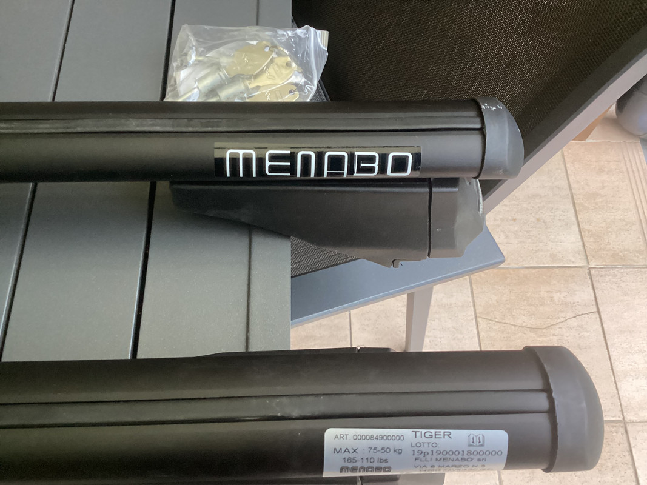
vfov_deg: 45.4
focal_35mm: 31
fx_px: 579
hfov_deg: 58.4
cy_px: 242
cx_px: 324
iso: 400
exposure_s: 1/30
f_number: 2.4
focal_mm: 3.3
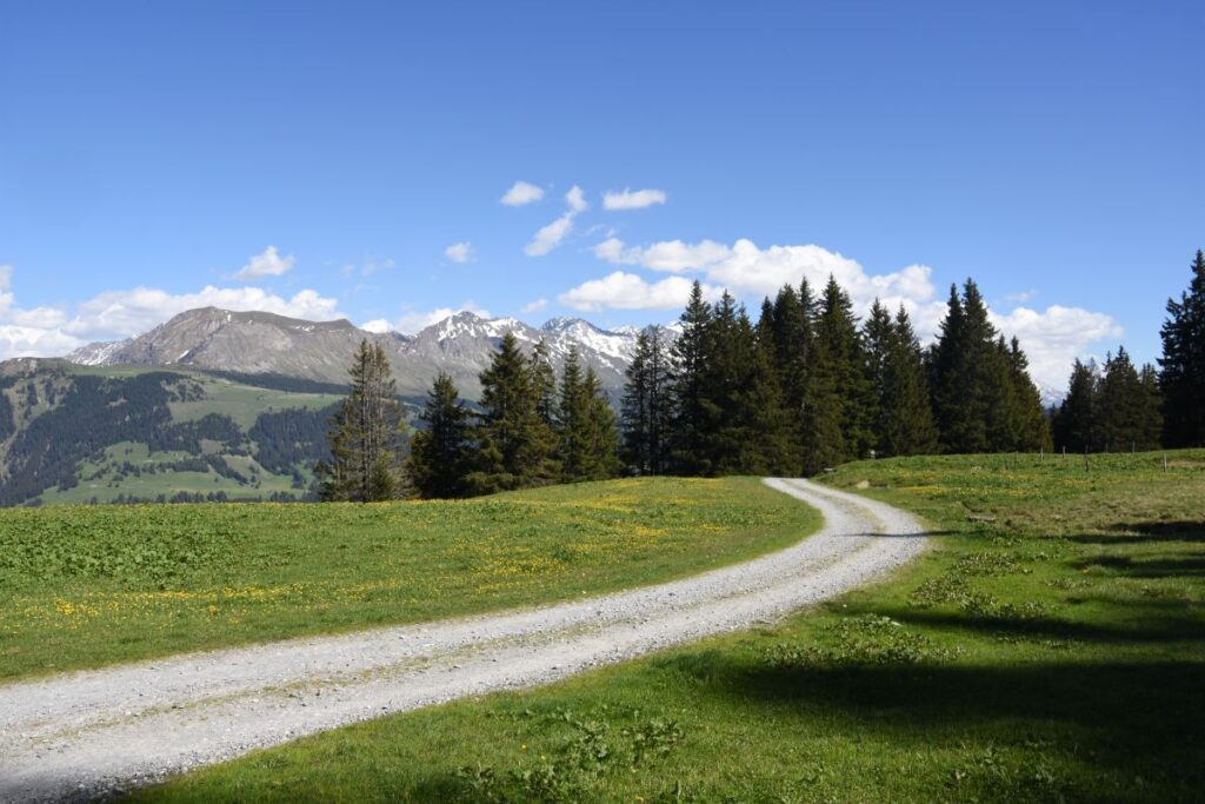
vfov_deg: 43.6
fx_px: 1004
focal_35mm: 30
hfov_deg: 61.9
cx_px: 602
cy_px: 402
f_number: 8
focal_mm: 20
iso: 100
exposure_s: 1/250
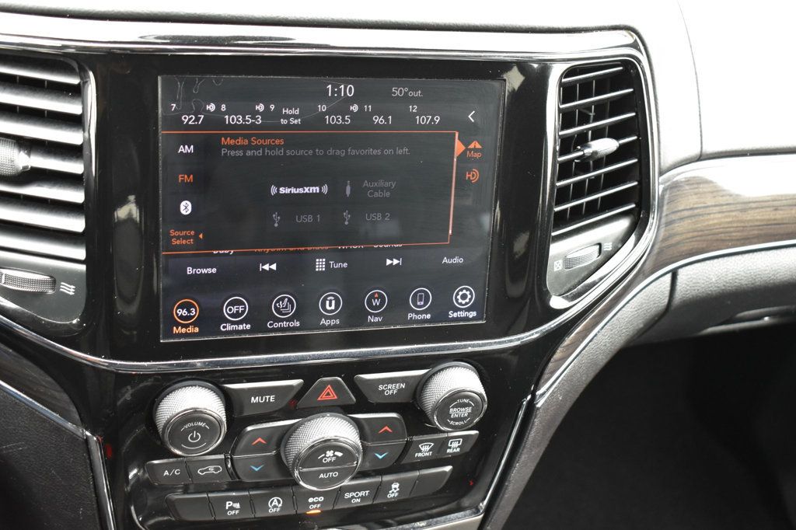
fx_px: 1127
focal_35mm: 51
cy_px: 265
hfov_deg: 38.9
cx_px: 398
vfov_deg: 26.5
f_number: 5.6
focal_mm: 34
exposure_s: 1/15
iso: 1600
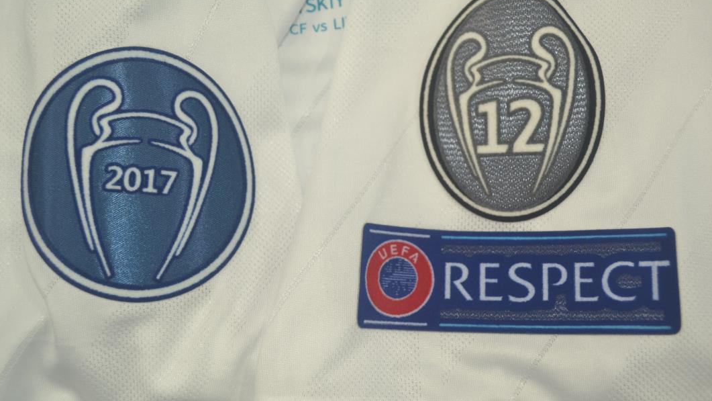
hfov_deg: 42.9
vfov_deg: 24.9
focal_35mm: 48
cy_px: 181
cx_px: 352
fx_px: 906
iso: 200
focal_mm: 30
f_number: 4.5
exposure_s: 1/125
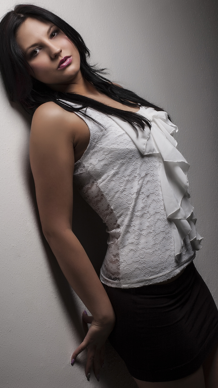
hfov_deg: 15.3
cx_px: 95
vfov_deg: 26.9
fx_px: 812
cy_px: 193
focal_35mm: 79
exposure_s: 1/500
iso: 200
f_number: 16
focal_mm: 50
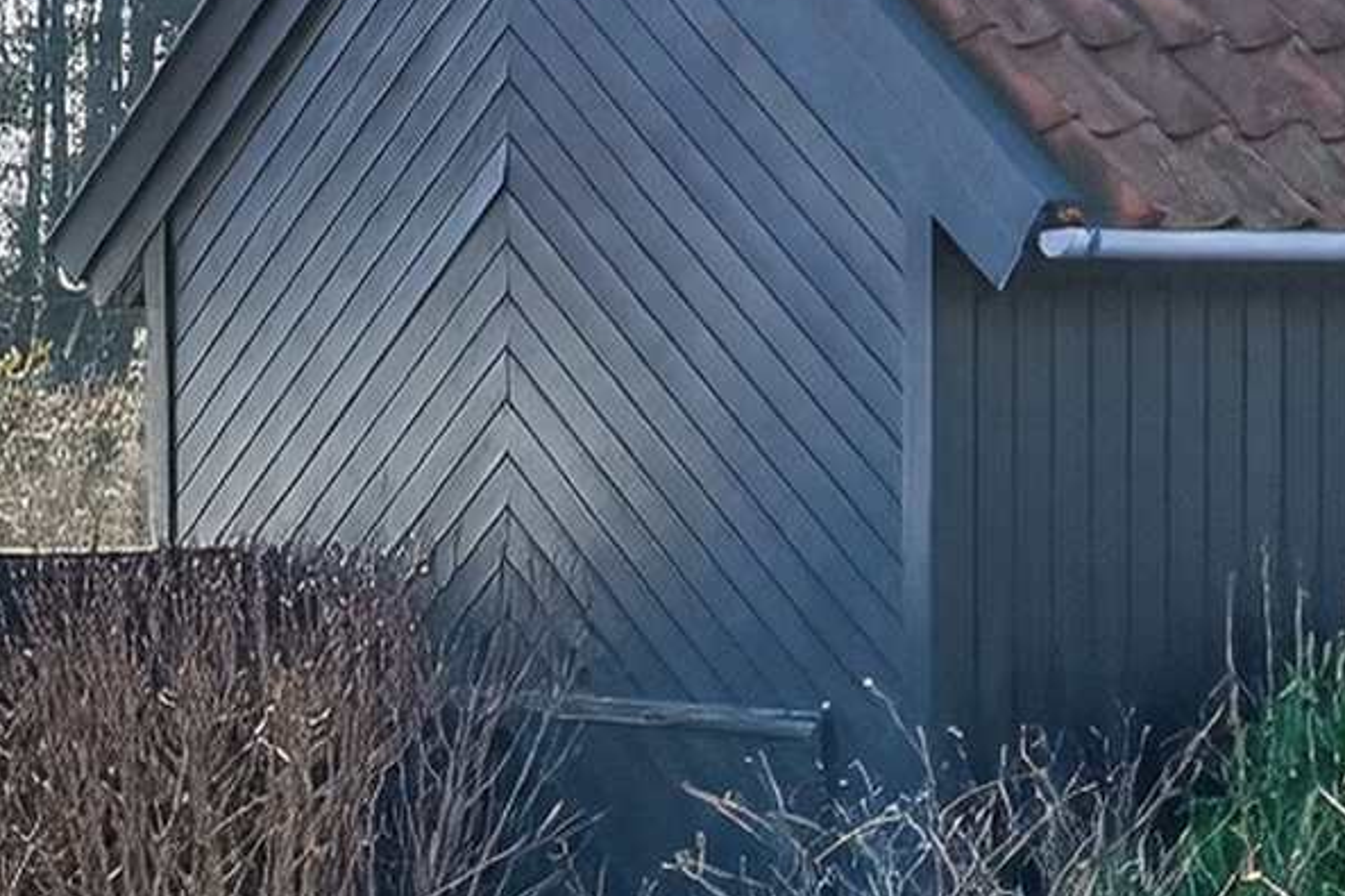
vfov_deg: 7.8
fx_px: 6611
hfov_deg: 10.5
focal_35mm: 177
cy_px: 417
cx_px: -1483
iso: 400
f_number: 8
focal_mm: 35
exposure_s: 1/200
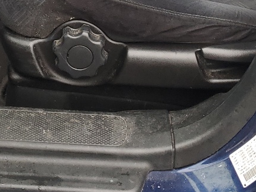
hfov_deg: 20.2
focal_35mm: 96
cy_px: -159
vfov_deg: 13.7
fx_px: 710
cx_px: 57
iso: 50
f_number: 1.5
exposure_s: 1/110
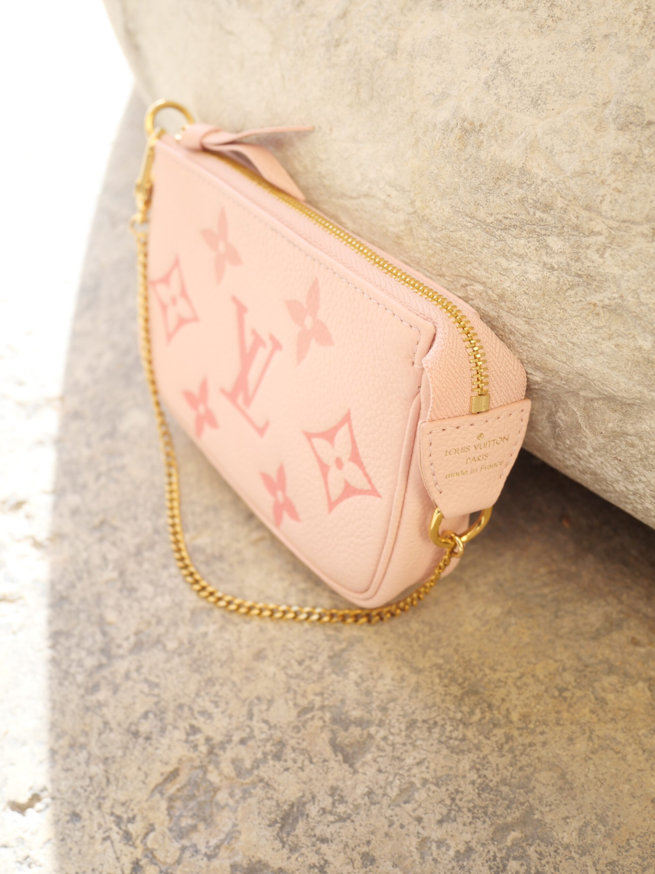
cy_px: 437
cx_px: 328
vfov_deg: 54.0
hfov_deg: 41.8
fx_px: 858
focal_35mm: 34
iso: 200
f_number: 4
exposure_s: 1/125
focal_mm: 17
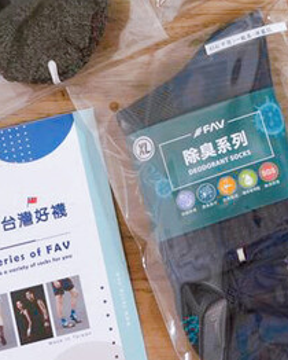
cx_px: 272
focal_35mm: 73
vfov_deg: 25.0
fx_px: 777
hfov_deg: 20.5
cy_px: 11
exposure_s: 1/30
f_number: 4
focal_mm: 24
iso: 500
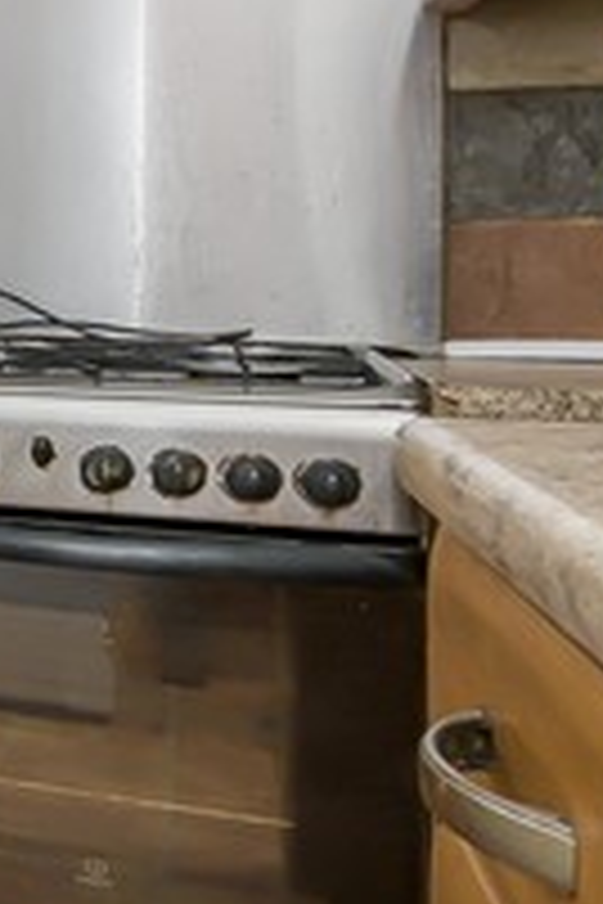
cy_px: 268
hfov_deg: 12.7
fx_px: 1533
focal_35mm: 61
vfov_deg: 32.5
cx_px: -1062
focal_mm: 12
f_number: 9
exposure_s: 1/60
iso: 320
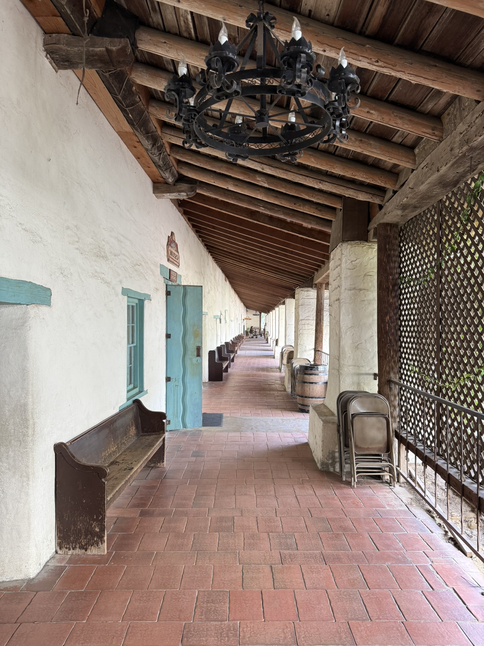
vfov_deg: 71.6
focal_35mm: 24
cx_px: 242
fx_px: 447
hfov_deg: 56.8
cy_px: 323
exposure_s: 1/121
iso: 200
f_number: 1.78
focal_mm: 6.76
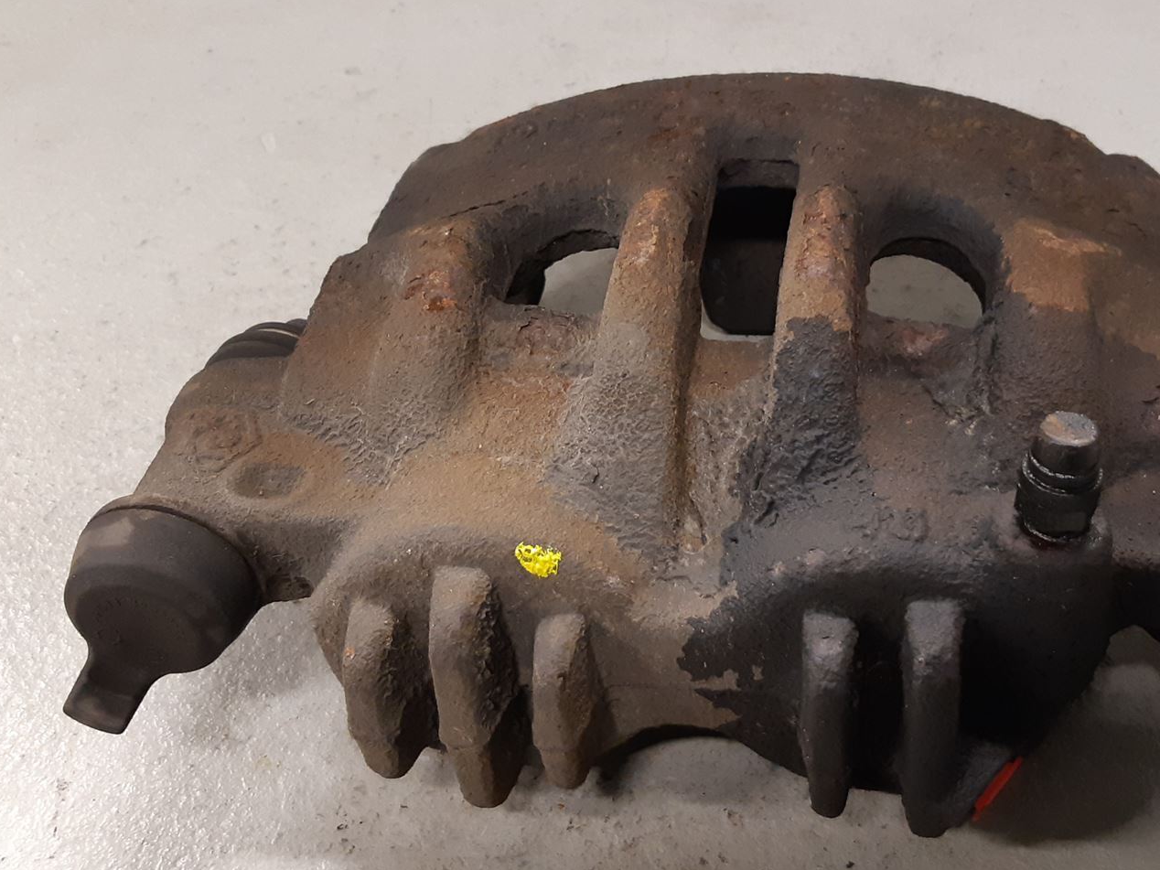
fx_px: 1407
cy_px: 434
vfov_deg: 34.3
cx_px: 706
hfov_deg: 44.5
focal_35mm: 42
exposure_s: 1/50
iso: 250
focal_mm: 3.93
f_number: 1.7
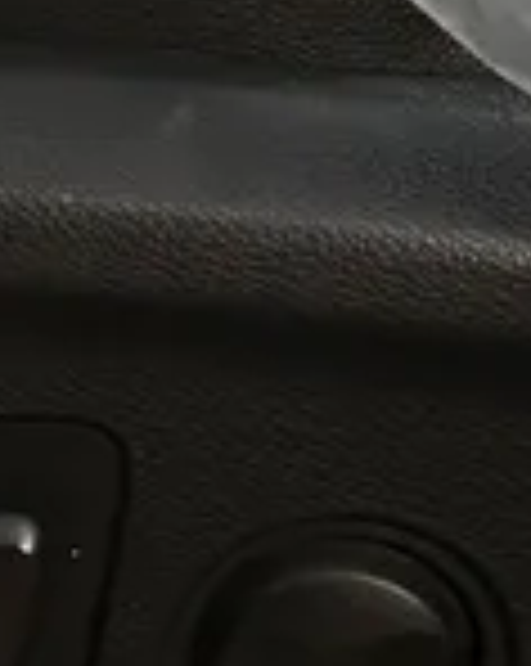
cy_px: 490
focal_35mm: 114
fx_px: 2244
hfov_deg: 13.2
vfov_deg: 16.8
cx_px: -90
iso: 1250
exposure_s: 1/30
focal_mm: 6.86
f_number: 1.78
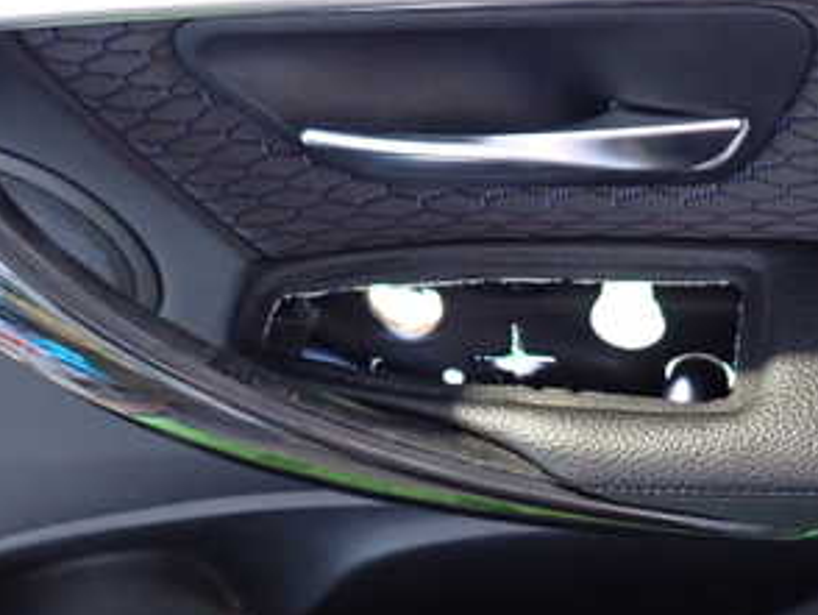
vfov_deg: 28.6
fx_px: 1206
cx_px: 584
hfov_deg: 36.8
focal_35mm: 51
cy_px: 342
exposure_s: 1/25
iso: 800
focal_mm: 4.5
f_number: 2
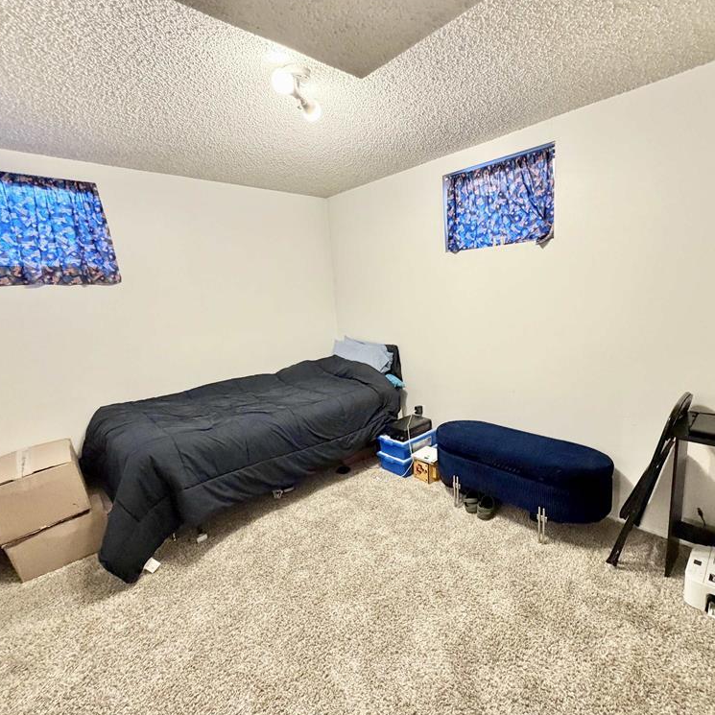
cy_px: 359
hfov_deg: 83.6
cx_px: 400
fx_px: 397
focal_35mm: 17
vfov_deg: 84.0
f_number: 2.2
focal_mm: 2.22
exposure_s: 1/60
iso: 320
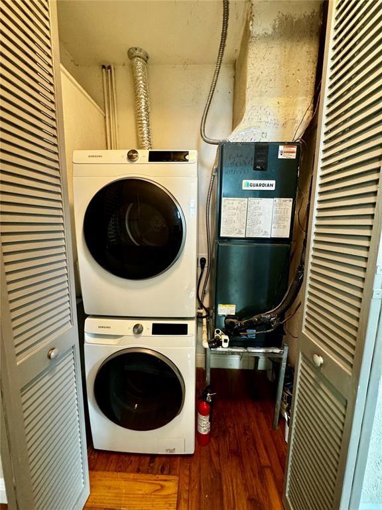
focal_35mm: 14
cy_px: 255
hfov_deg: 85.7
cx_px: 191
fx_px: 206
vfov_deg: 102.1
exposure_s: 1/60
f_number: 2.2
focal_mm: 2.22
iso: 320
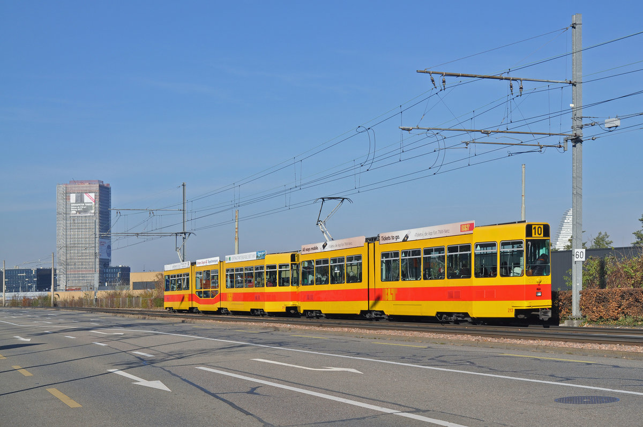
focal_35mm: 52
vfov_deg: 25.7
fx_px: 937
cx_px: 322
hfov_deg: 37.9
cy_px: 214
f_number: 8
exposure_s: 1/800
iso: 250
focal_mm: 35
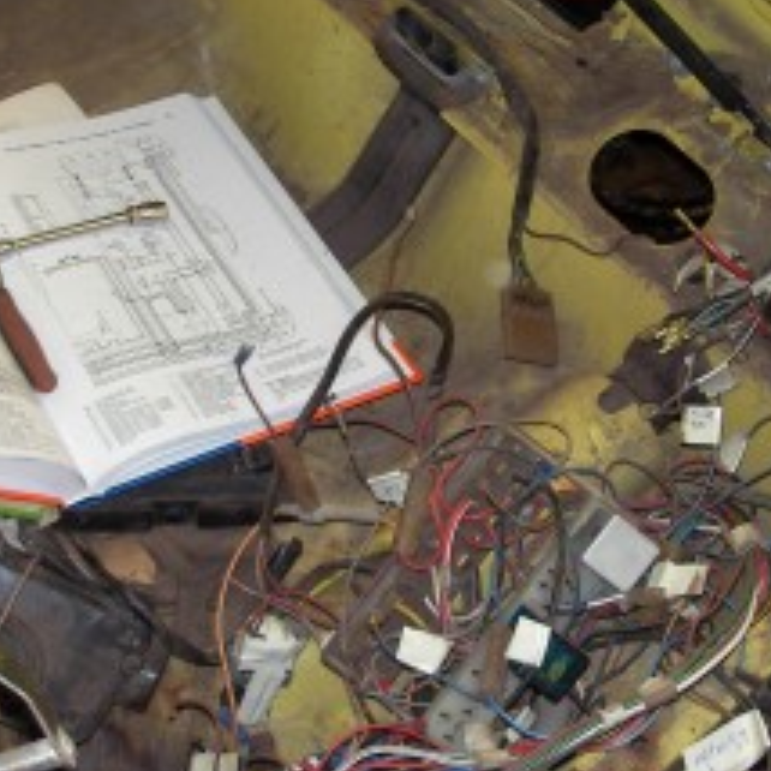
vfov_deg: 25.7
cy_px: 393
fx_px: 1688
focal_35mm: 67
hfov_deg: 25.7
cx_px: 449
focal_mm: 6.3
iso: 100
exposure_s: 1/30
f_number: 3.3
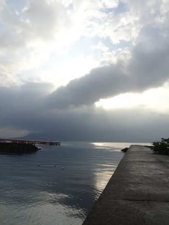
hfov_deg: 53.0
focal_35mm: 26
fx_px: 169
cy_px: 108
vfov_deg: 67.3
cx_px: 86
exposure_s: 1/800
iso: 80
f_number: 3.5
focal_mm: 4.1
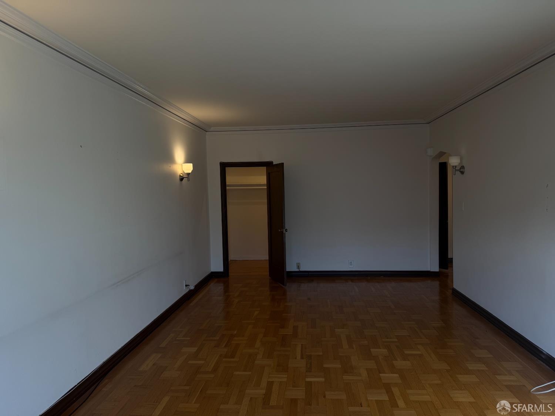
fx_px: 385
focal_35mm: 24
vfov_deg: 56.8
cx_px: 278
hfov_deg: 71.6
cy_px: 208
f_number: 1.78
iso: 64
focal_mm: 6.76
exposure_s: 1/256
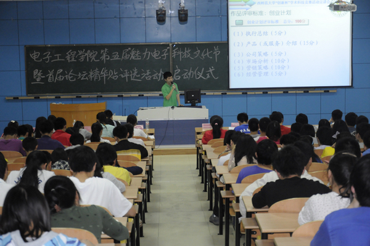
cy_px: 123
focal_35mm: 75
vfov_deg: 18.2
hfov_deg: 27.0
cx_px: 185
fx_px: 771
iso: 1800
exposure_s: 1/60
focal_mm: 50
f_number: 5
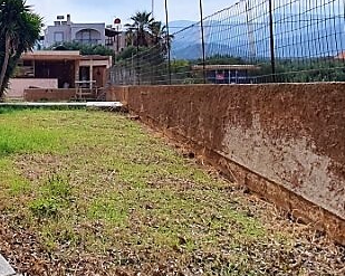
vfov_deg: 35.2
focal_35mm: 42
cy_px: 84
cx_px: -38
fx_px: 429
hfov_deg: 36.7
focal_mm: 1.8
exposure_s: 1/2312
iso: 50
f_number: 2.2
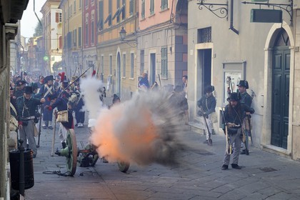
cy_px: 100
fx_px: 400
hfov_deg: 41.1
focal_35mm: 48
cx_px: 150
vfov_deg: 28.1
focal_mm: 48
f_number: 10
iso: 800
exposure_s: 1/125
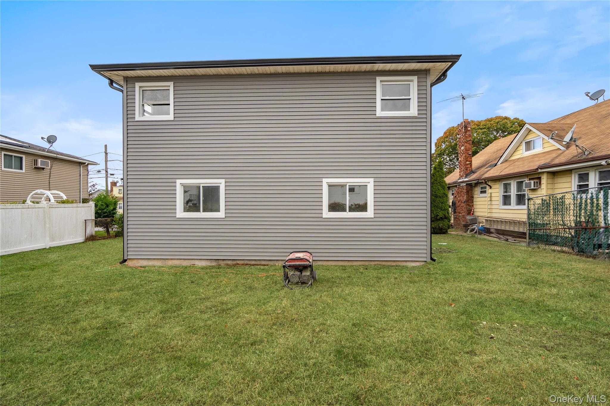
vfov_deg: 73.7
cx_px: 305
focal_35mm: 16
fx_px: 271
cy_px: 203
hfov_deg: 96.7
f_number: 5
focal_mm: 16
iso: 250
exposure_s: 1/250
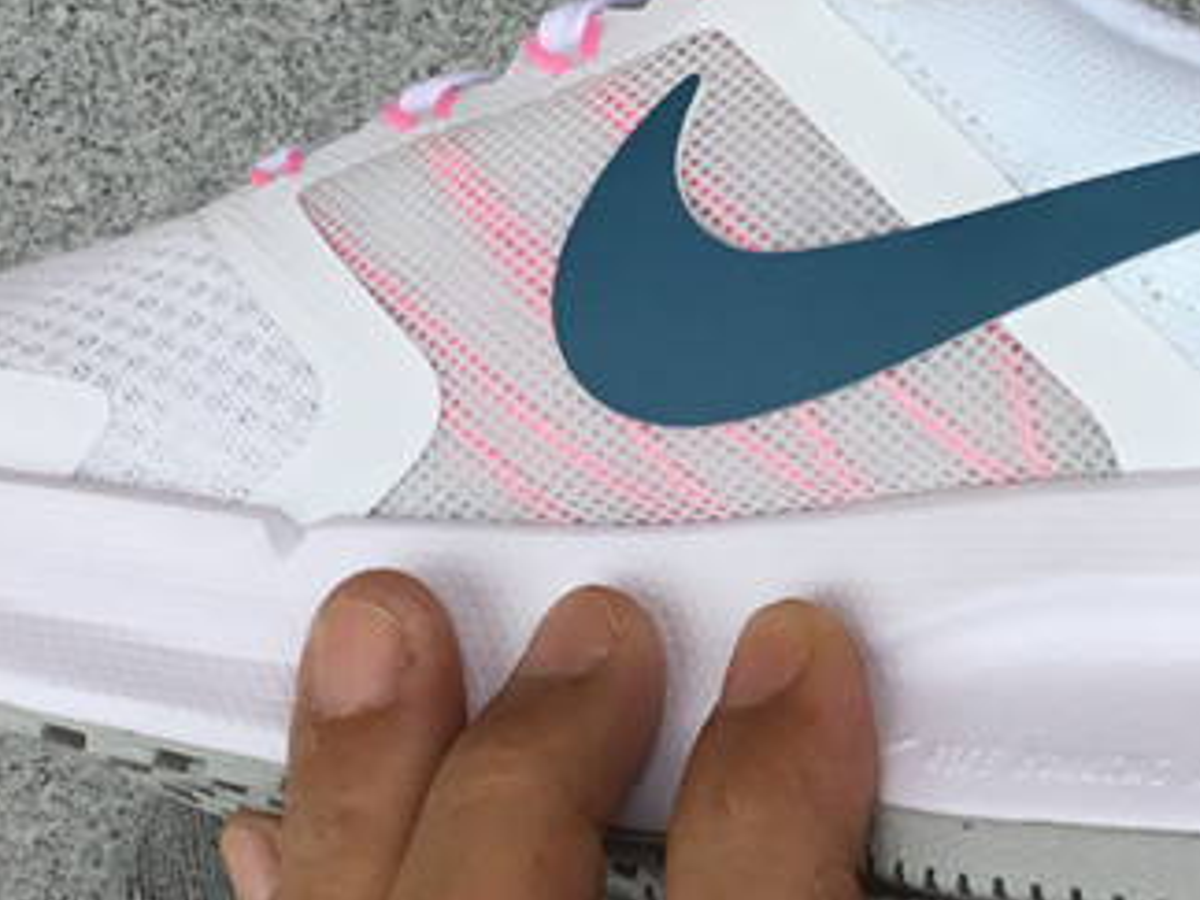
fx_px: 2981
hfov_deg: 22.7
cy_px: 317
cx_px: 733
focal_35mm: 86
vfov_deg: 17.1
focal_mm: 3.3
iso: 25
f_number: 2.4
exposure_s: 1/360
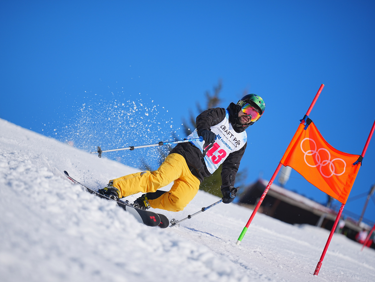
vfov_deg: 9.2
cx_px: 183
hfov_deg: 12.2
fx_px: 1755
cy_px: 141
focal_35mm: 162
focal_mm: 149
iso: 100
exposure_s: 1/4000
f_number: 2.8
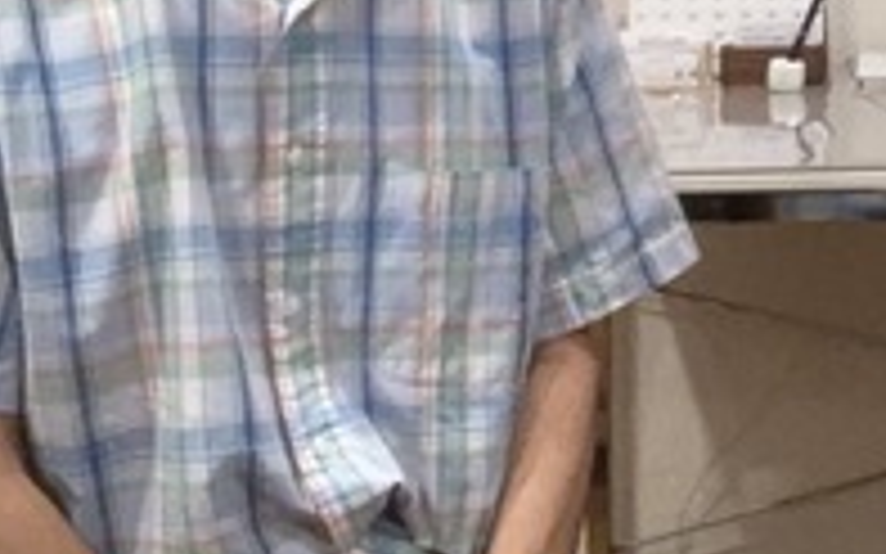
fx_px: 2245
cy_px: -266
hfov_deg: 21.1
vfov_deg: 13.3
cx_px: 989
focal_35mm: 93
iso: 200
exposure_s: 1/60
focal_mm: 2.87
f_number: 2.2
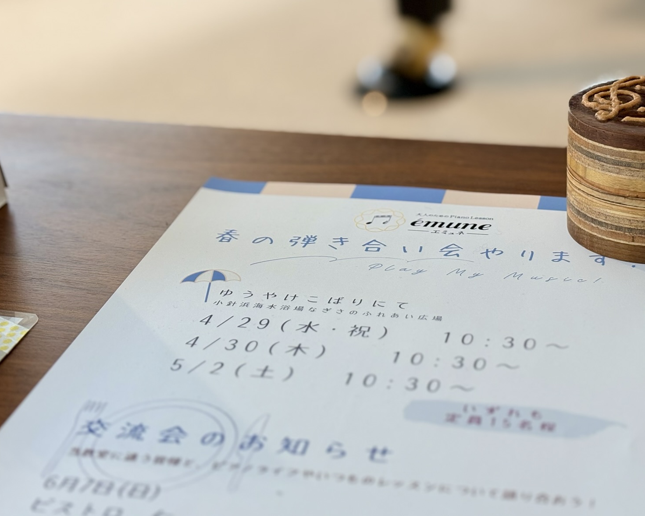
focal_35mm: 69
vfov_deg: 22.1
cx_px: 380
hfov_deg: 27.5
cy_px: 211
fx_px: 1317
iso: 64
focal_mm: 5.96
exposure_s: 1/50
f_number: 1.6
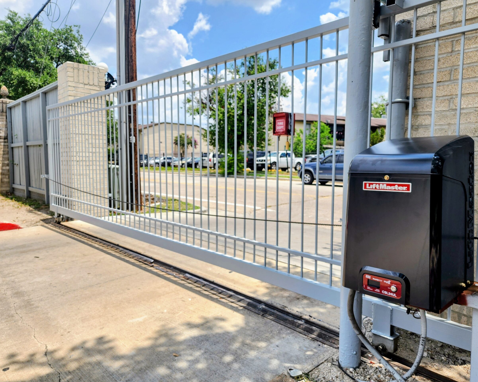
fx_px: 340
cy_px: 191
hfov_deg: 70.2
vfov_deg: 58.8
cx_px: 252
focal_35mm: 24
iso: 12
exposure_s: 1/701
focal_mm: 6.4
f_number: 1.8
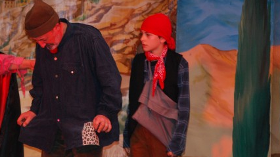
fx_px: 1580
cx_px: 72
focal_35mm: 213
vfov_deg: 5.7
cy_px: 76
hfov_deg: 10.1
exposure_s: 1/60
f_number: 5
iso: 800
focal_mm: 90
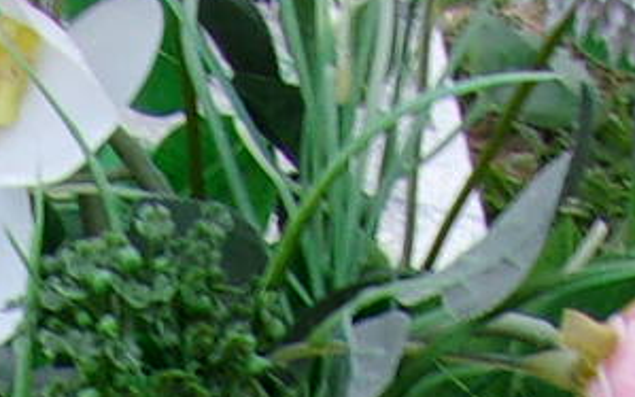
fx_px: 3393
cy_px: 1616
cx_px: -210
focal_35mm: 196
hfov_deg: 10.4
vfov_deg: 5.7
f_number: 10.4
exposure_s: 1/38
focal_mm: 4.9
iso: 80
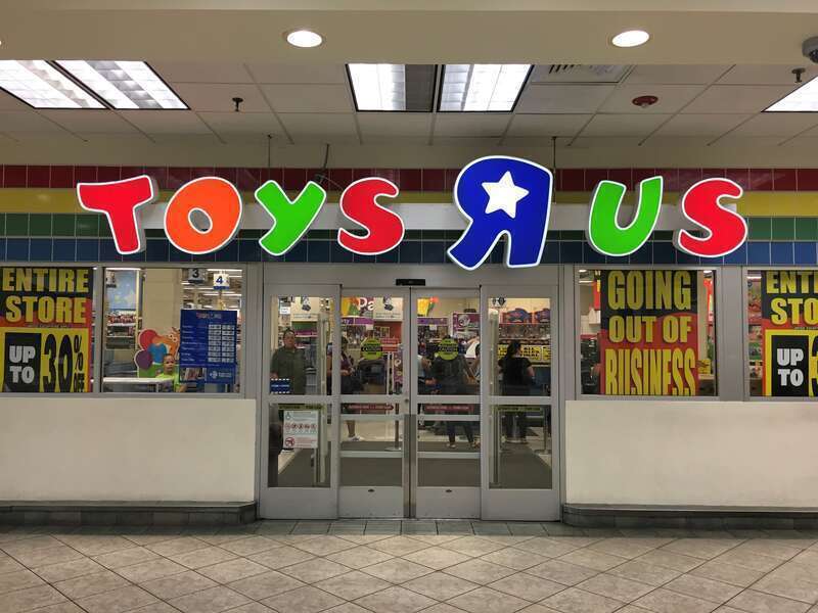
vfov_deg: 48.2
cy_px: 306
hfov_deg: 61.7
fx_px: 685
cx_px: 409
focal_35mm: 29
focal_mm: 4.15
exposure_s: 1/30
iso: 32
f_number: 2.2
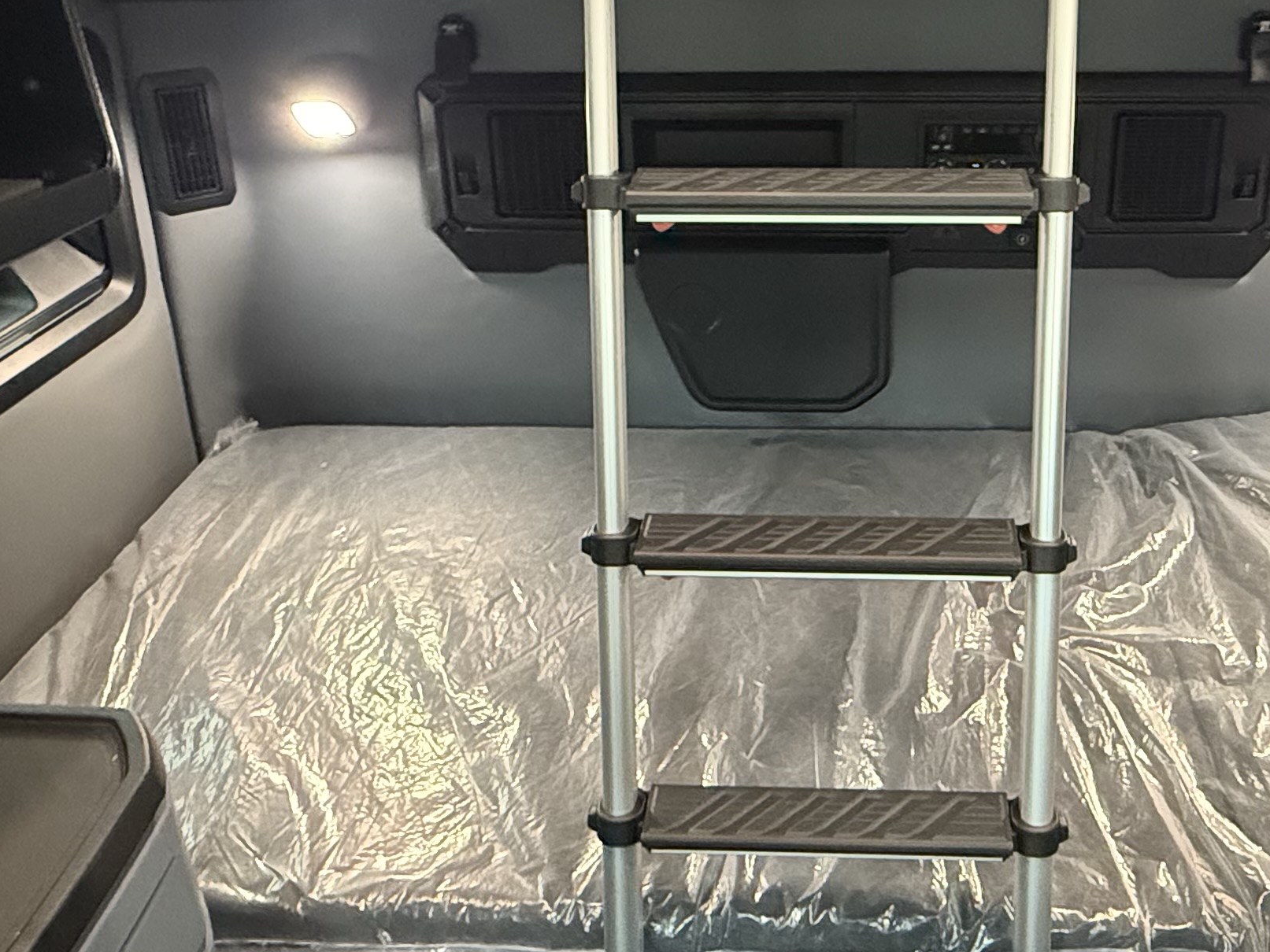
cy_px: 291
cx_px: 824
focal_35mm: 35
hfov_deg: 51.8
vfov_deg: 40.0
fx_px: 1284
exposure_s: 1/44
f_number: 2.2
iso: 1250
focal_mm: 2.22
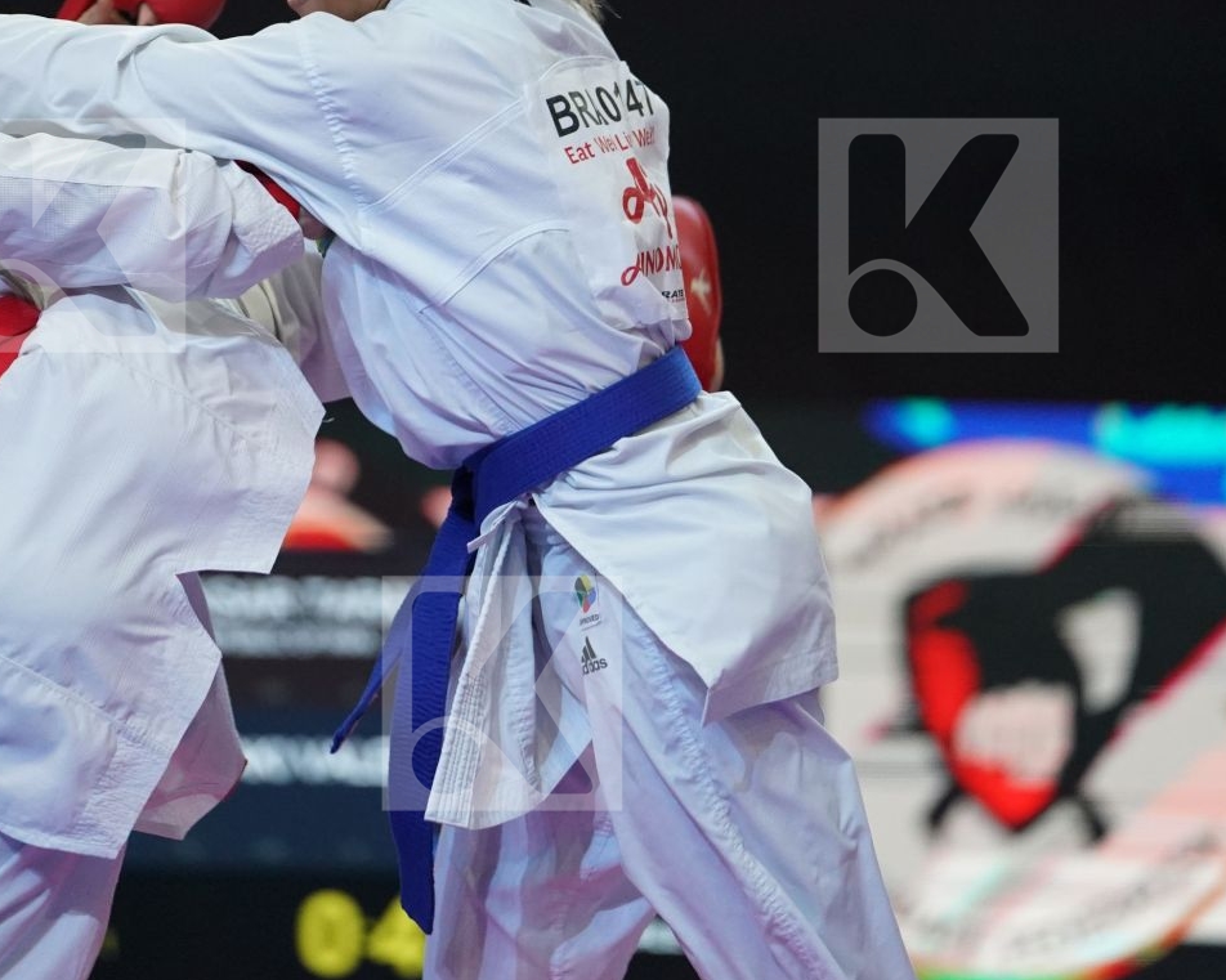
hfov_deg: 5.7
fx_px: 12297
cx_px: 502
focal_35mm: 339
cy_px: 236
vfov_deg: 4.6
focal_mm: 191
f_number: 2.8
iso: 5000
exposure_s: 1/1000
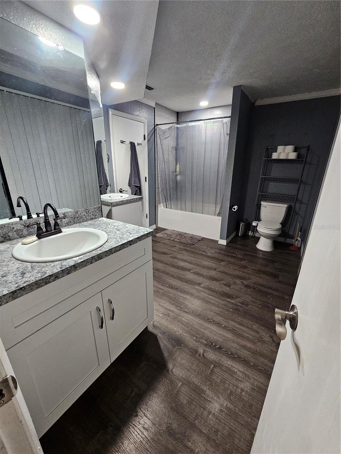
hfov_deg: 89.9
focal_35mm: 13
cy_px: 227
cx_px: 170
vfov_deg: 106.2
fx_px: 171
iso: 400
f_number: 2.2
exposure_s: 1/60
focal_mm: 2.2
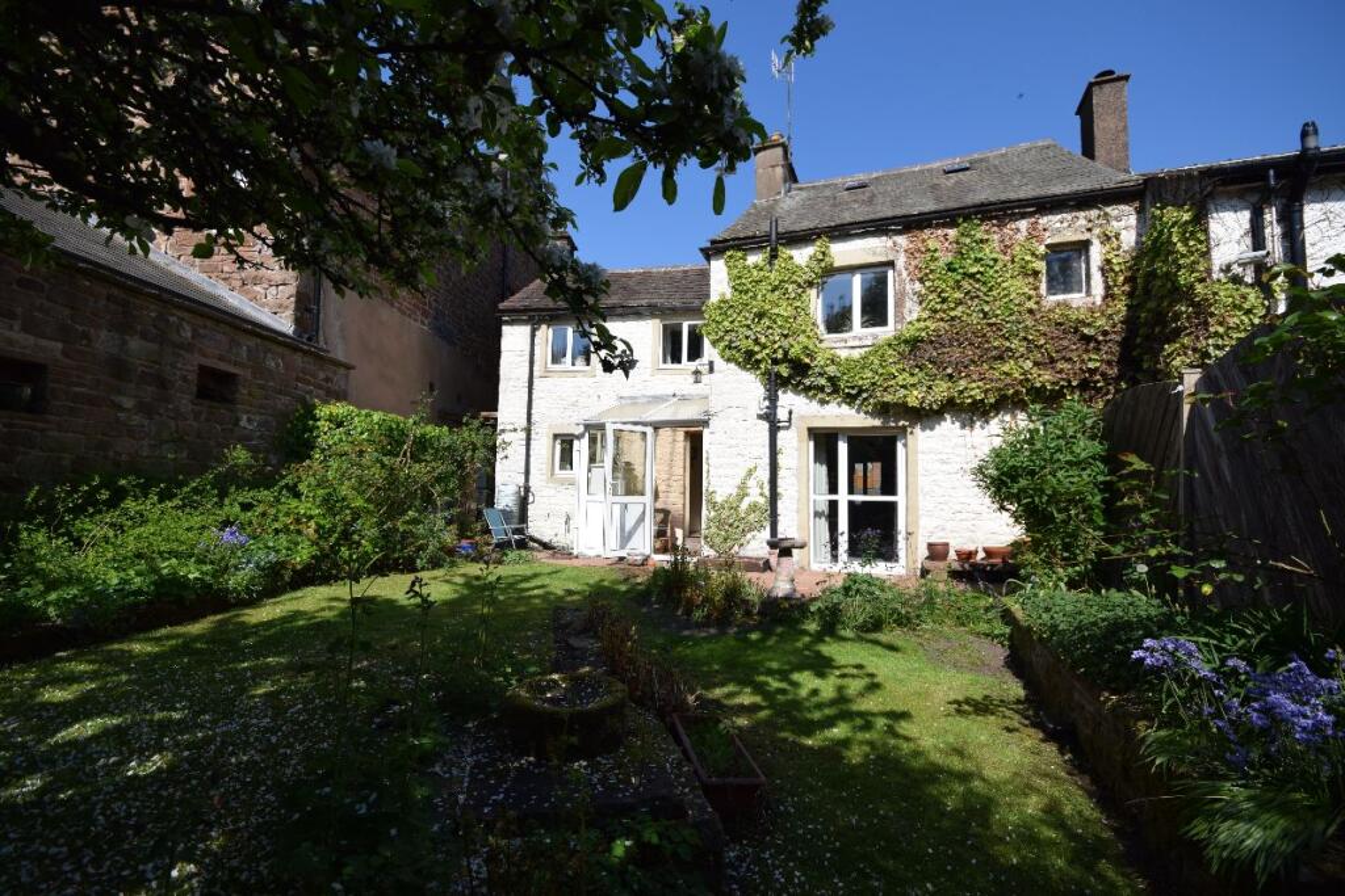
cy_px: 448
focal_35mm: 15
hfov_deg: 100.4
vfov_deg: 77.3
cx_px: 672
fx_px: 560
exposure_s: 1/250
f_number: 8
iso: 100
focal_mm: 10
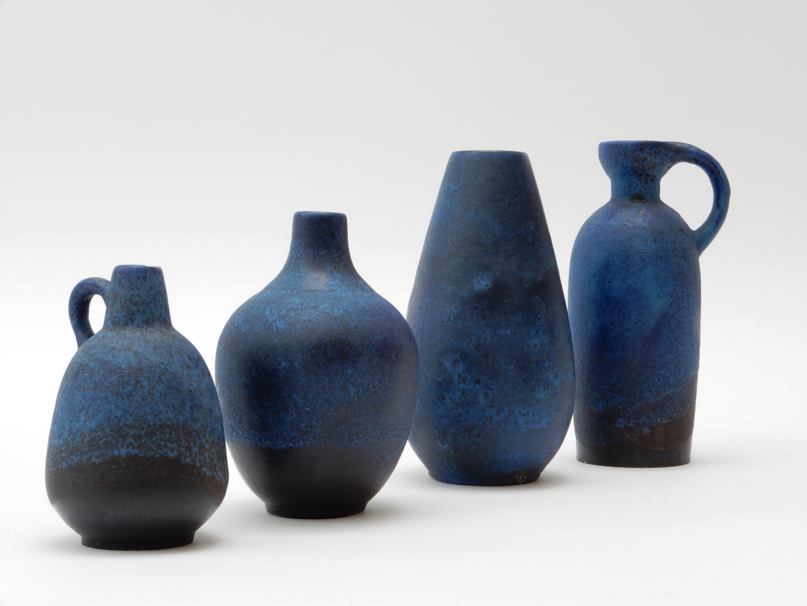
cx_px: 404
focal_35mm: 65
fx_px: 1515
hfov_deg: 29.8
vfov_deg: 22.6
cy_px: 303
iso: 80
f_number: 8
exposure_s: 1/1.3
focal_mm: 11.6
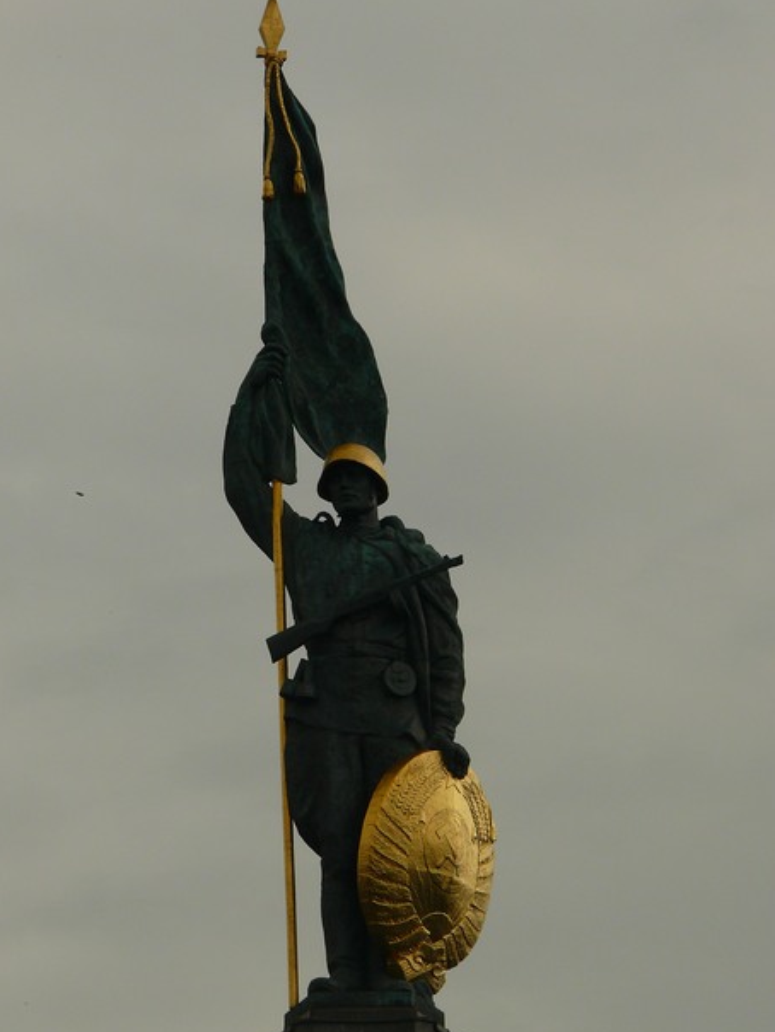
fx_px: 8206
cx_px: 353
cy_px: 548
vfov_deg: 7.2
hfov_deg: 5.4
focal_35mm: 275
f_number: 5.6
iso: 100
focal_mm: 47
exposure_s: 1/400
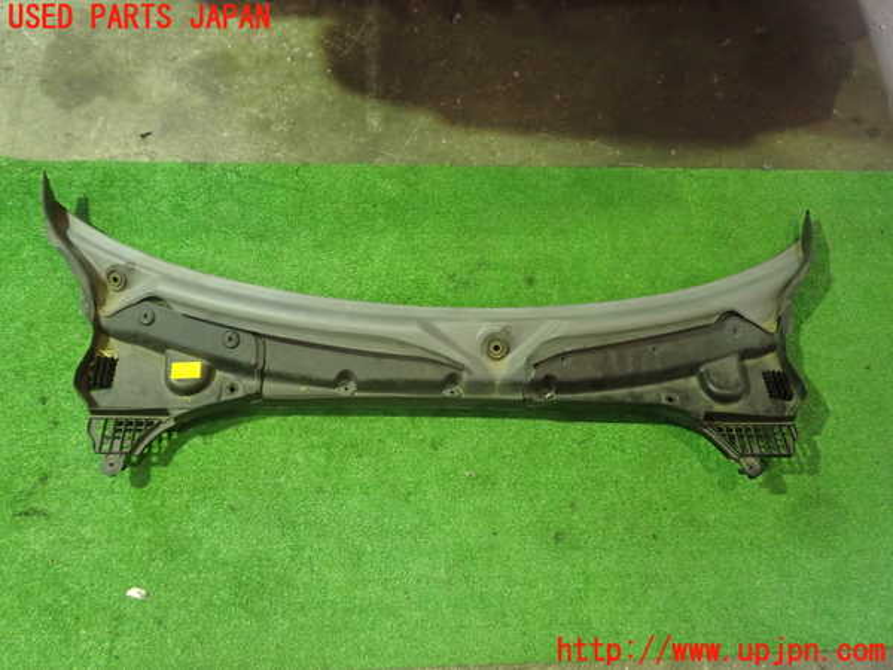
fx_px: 774
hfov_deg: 60.0
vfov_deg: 46.8
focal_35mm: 30
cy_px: 335
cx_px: 446
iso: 640
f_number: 2.3
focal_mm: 5.4
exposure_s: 1/30
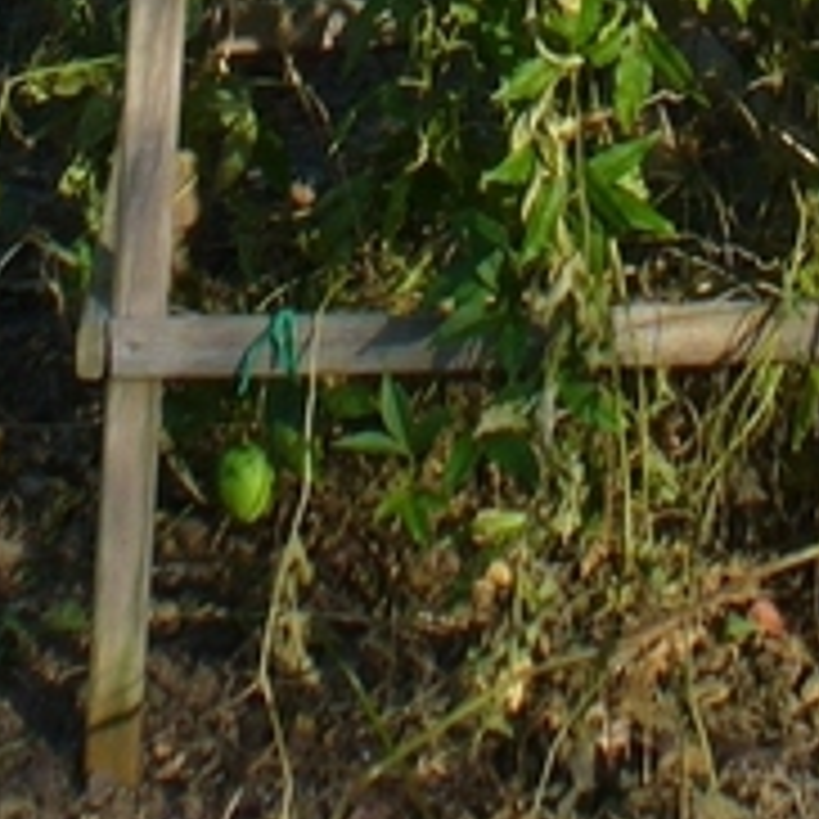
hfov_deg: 9.5
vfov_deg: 8.9
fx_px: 4925
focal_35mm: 184
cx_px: 603
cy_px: -891
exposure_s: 1/250
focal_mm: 6.1
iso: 80
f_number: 5.6
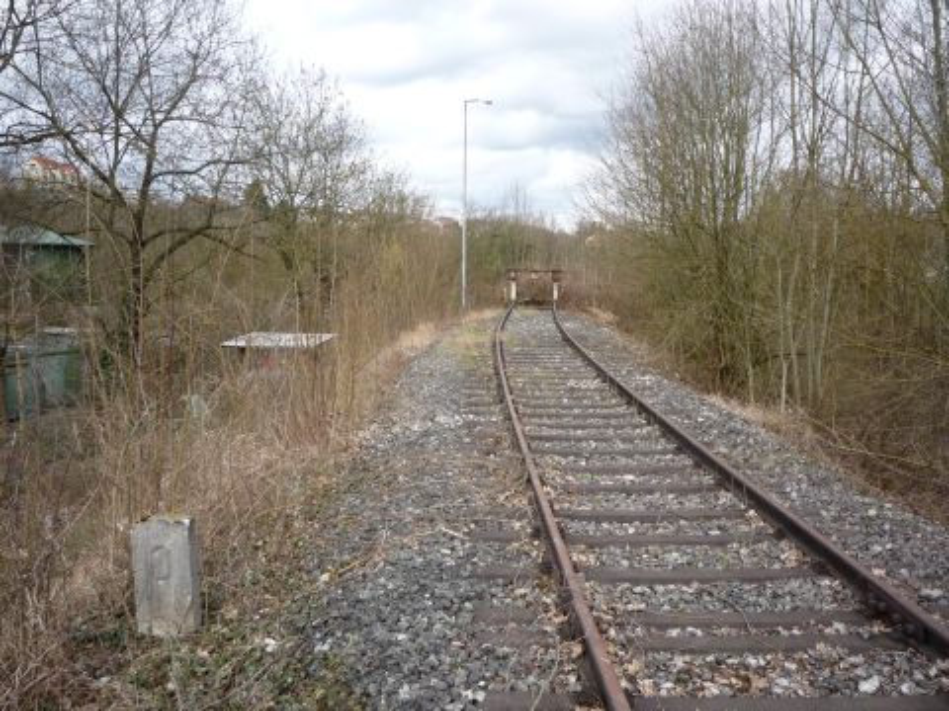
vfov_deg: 44.2
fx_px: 877
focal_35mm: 32
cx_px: 474
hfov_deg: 56.8
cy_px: 356
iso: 100
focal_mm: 5.2
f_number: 4
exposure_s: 1/320
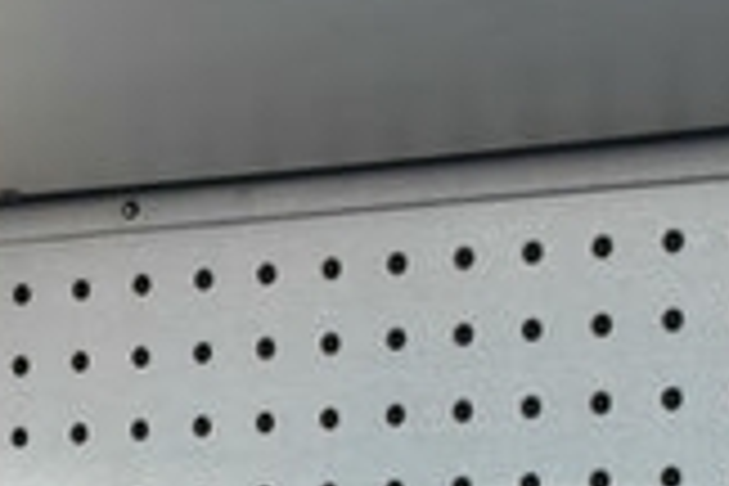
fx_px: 4617
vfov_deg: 5.9
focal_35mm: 228
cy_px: 956
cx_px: -364
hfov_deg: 8.8
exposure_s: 1/13
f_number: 5.6
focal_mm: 24
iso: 100
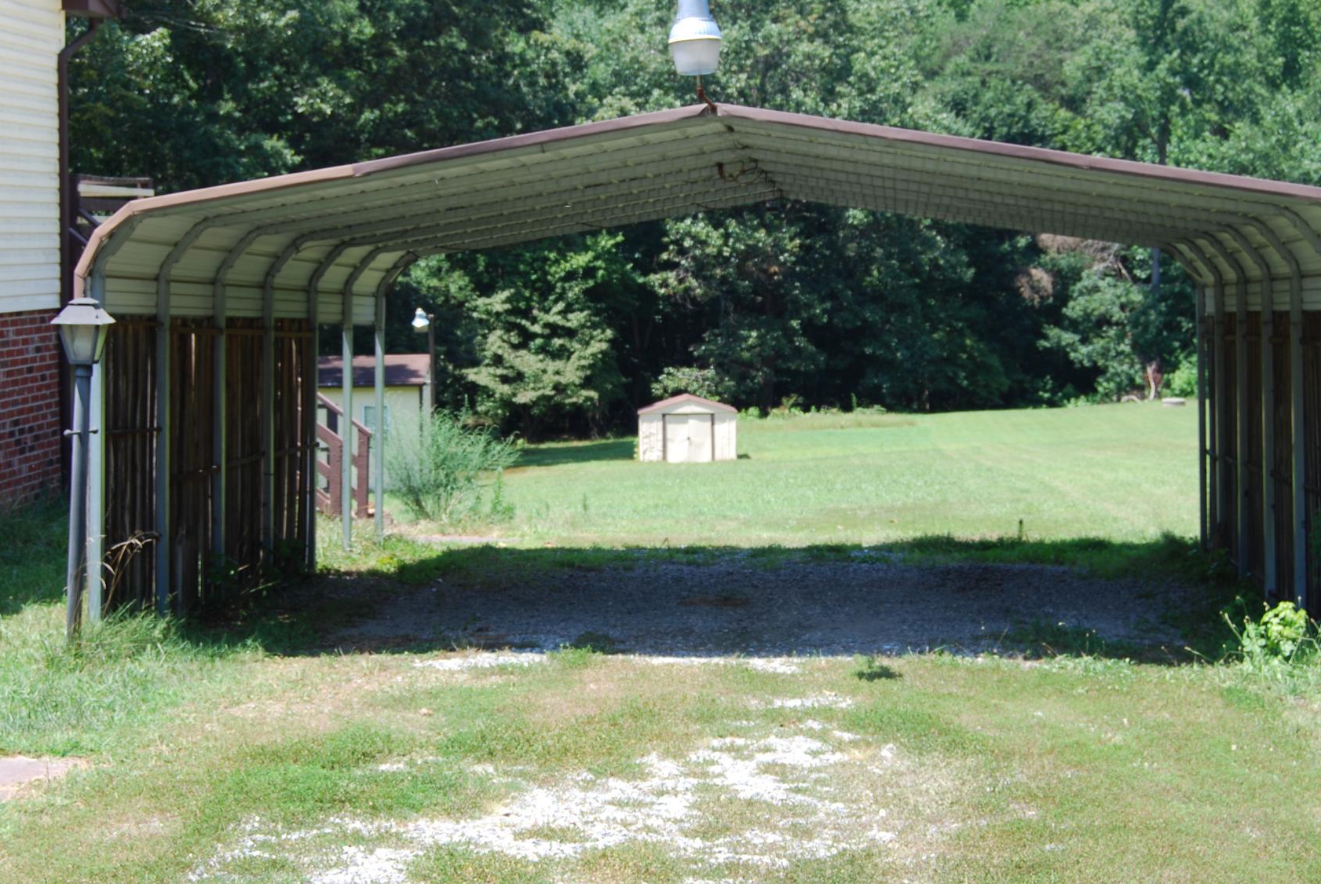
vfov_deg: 24.0
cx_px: 677
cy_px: 407
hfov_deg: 35.2
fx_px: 2079
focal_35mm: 57
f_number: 5.6
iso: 100
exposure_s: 1/125
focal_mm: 31
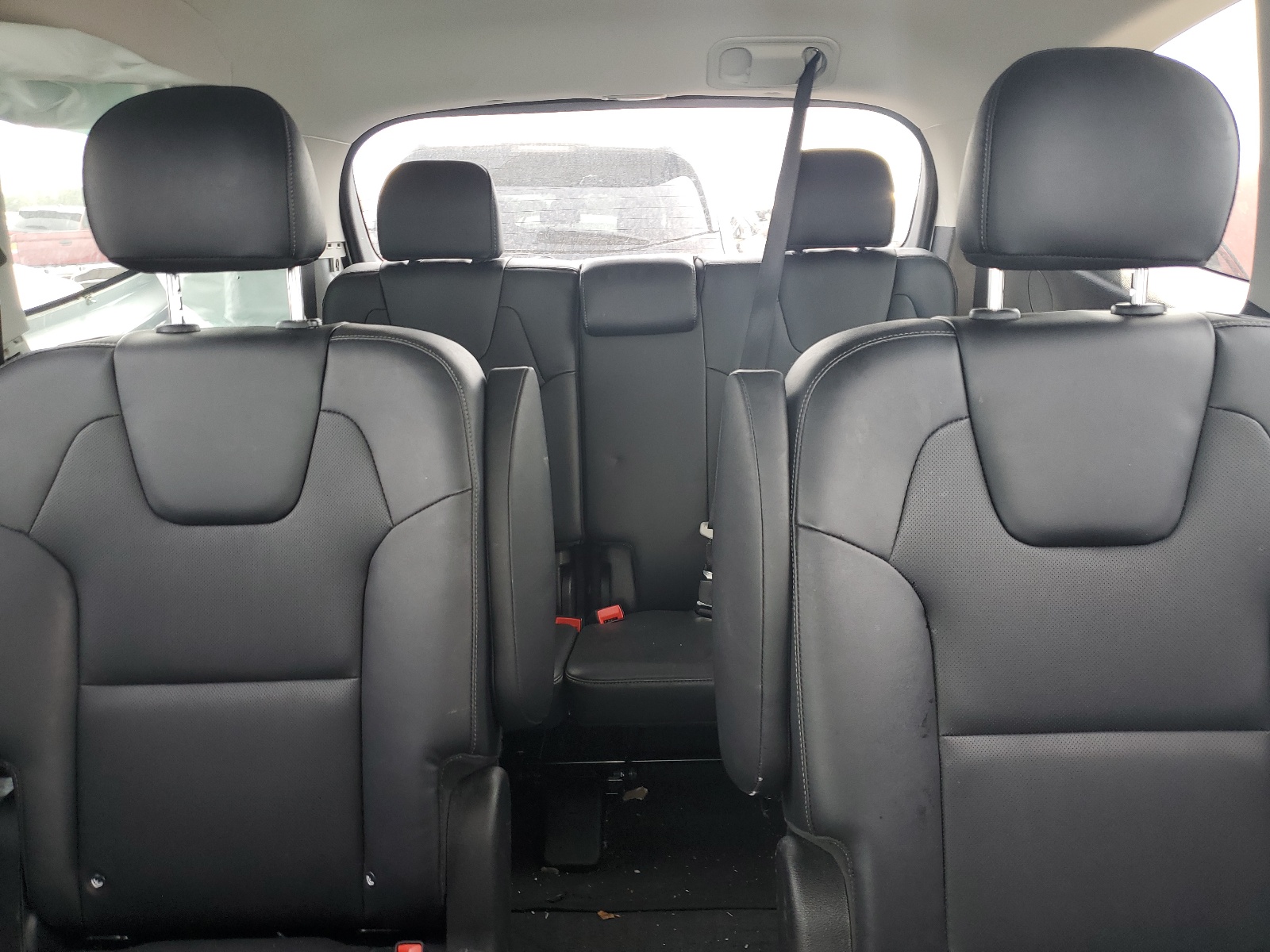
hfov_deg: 67.3
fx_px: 954
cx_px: 635
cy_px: 476
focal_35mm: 26
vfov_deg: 53.1
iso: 51
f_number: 1.5
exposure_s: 1/60.2
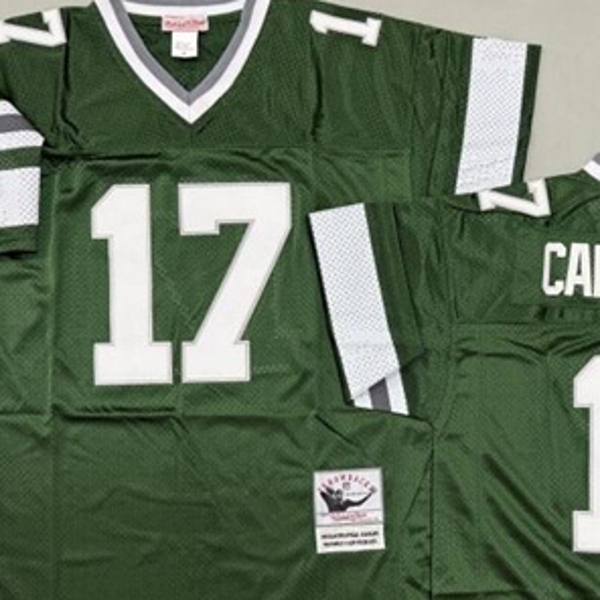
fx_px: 843
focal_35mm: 43
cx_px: 434
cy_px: 401
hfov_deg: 38.4
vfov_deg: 38.7
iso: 160
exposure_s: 1/50
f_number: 1.78
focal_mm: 6.76
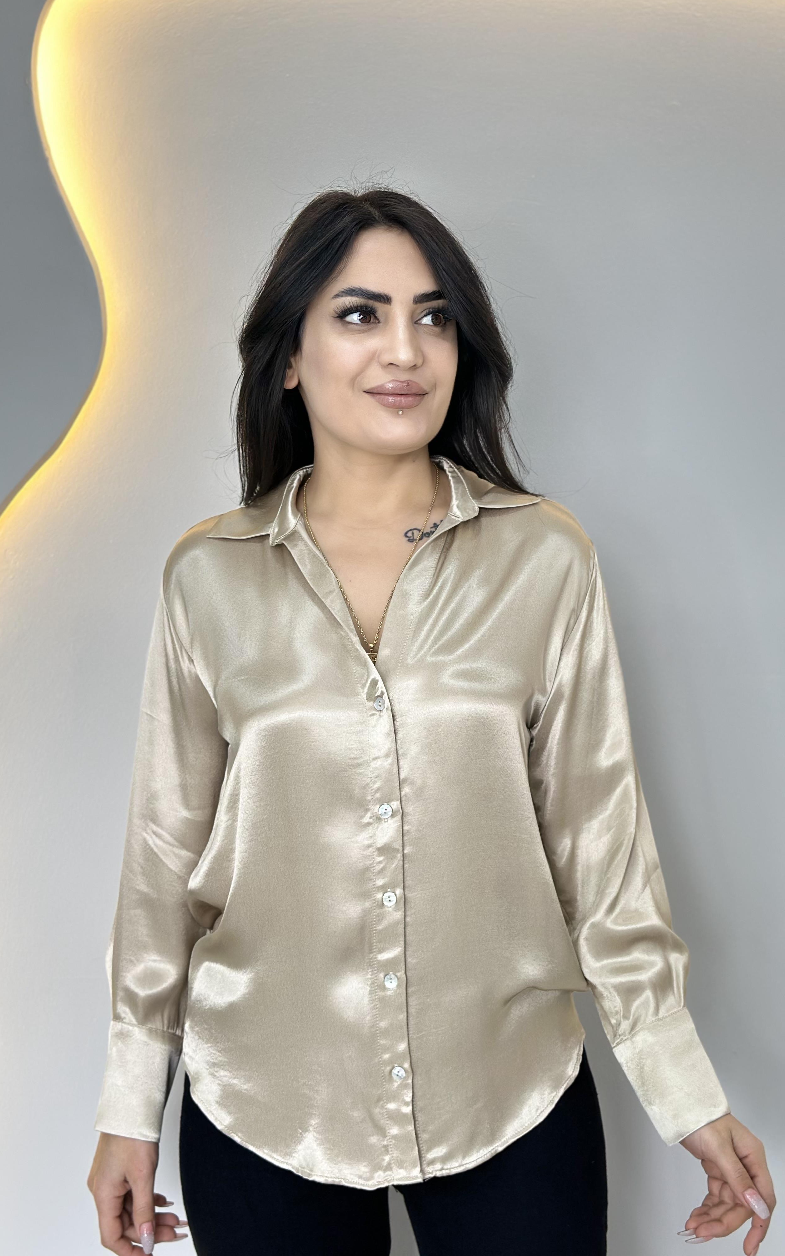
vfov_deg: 39.6
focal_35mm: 51
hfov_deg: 25.3
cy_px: 627
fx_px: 1746
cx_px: 440
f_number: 1.78
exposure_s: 1/50
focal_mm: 6.86
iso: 80
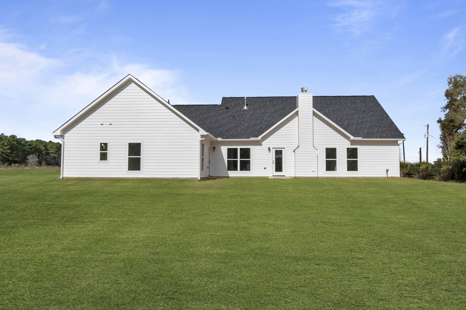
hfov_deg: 73.7
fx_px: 311
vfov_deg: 53.1
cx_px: 233
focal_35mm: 24
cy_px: 155
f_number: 8
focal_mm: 16
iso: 100
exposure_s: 1/800
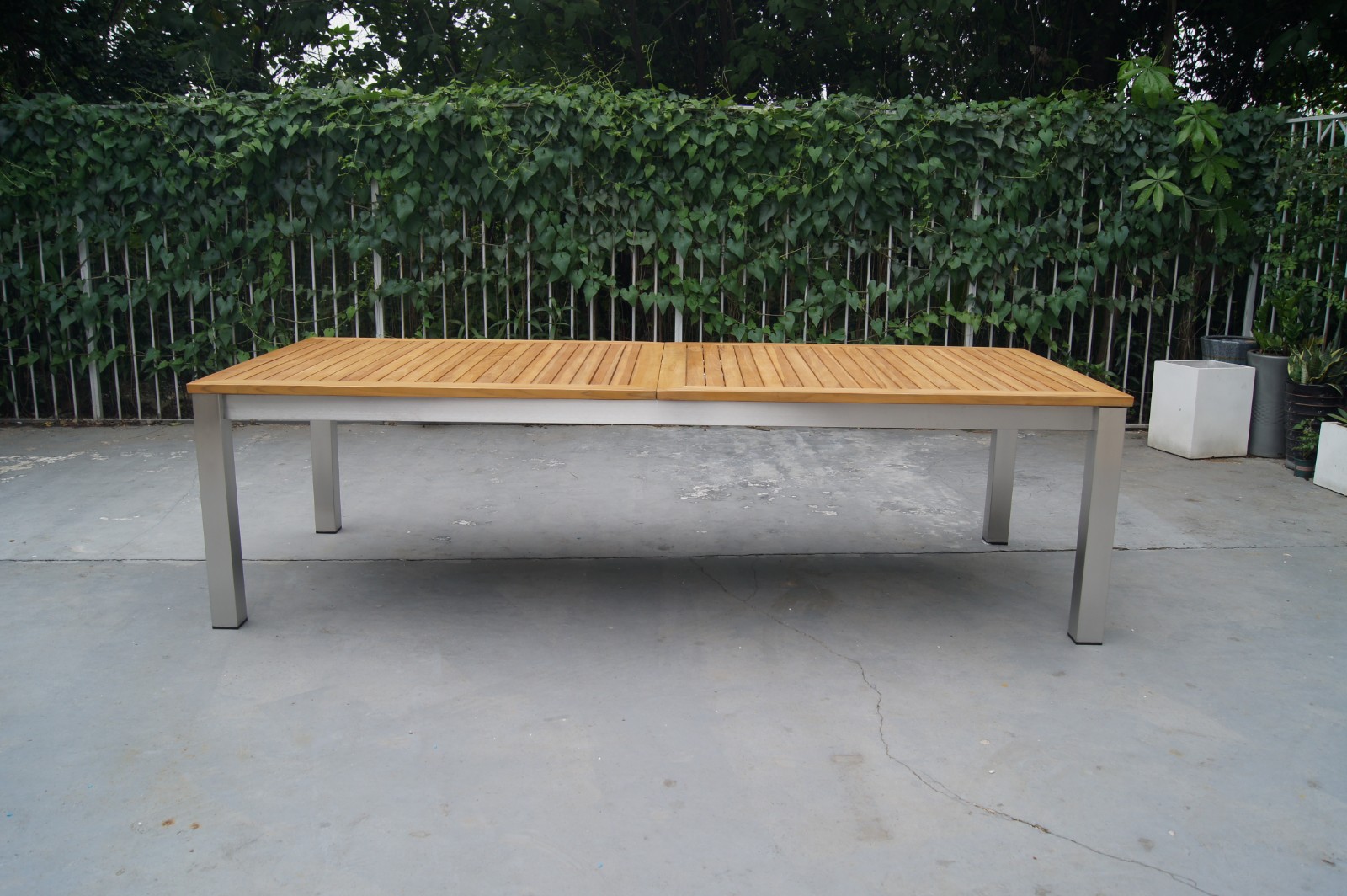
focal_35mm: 30
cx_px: 674
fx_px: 1122
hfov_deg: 62.0
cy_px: 448
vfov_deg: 43.5
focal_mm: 20
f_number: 5.6
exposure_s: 1/100
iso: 100
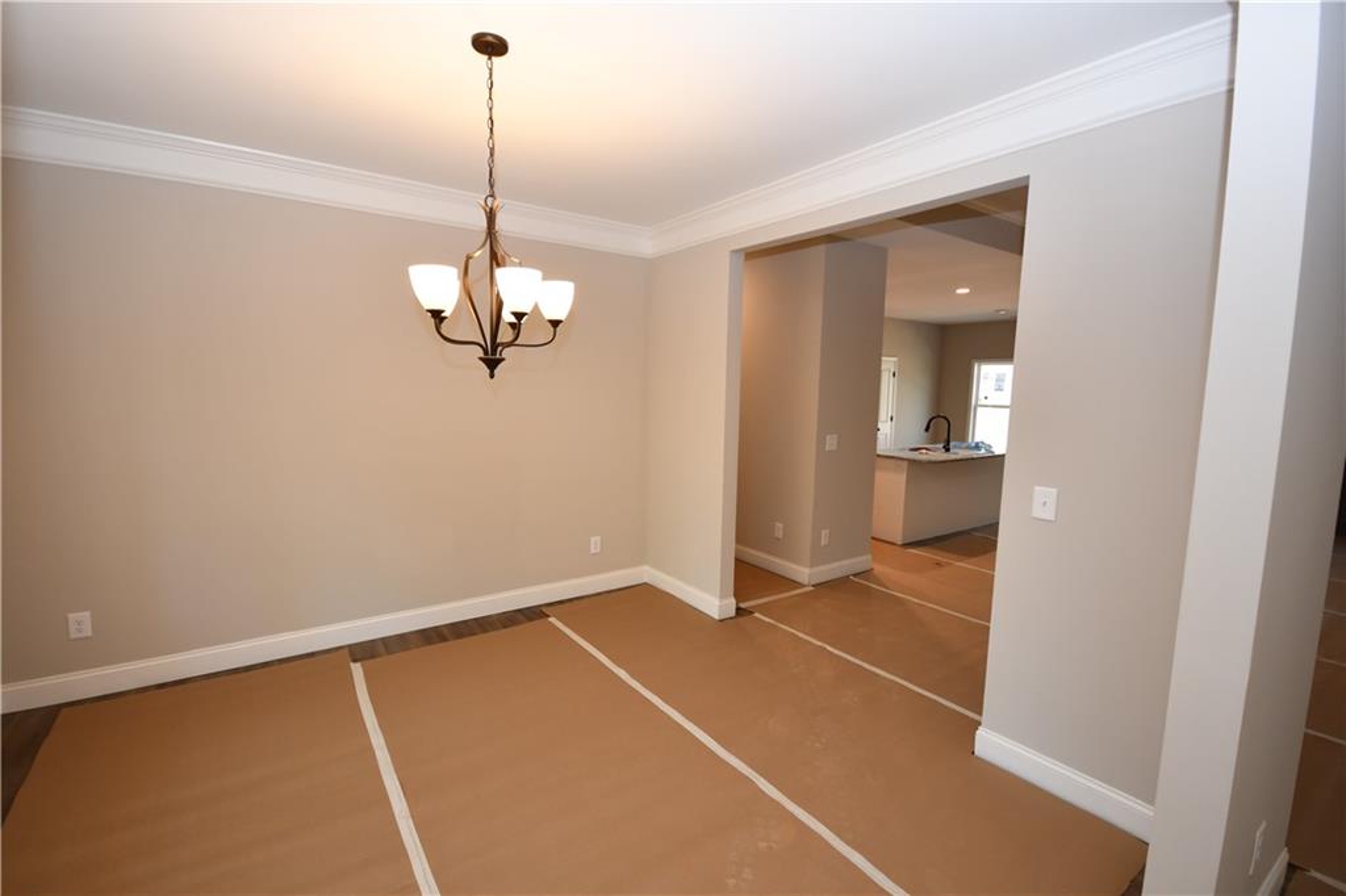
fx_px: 561
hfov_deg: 100.4
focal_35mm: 15
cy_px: 448
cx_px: 673
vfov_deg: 77.3
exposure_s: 1/60
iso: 400
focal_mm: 10
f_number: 4
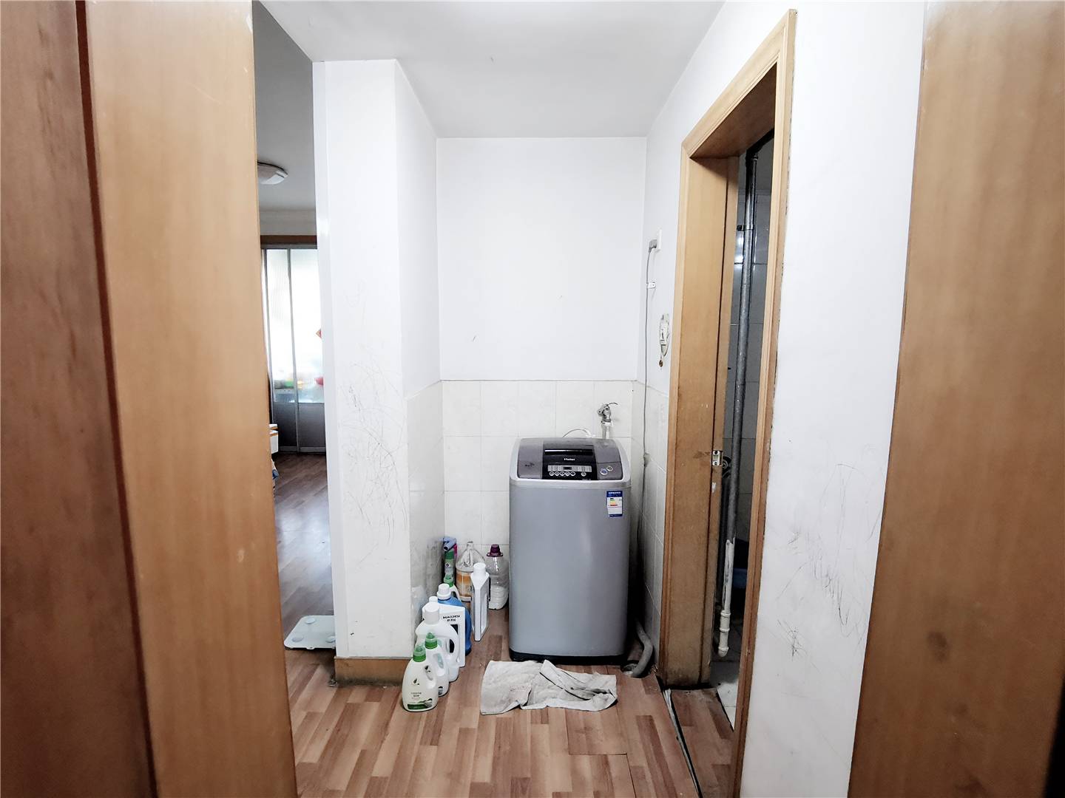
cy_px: 399
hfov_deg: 91.0
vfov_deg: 74.7
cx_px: 532
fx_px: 523
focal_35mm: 17
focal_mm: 2.26
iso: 640
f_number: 2.2
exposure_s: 1/33.3
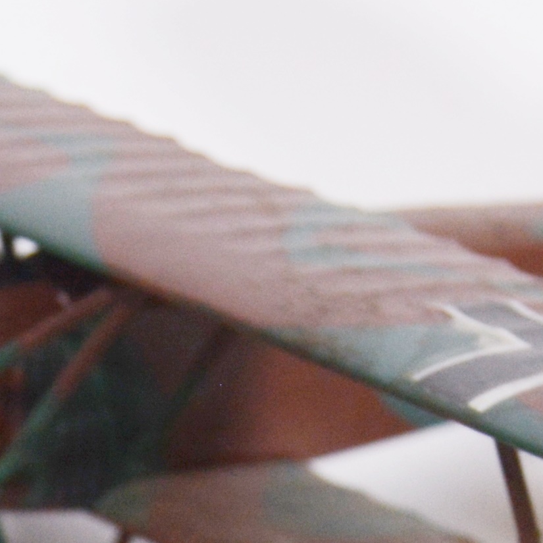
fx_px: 4934
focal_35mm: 278
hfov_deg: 6.3
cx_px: 132
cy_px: 881
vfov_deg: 6.2
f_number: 5
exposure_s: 1/100
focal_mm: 30
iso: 400
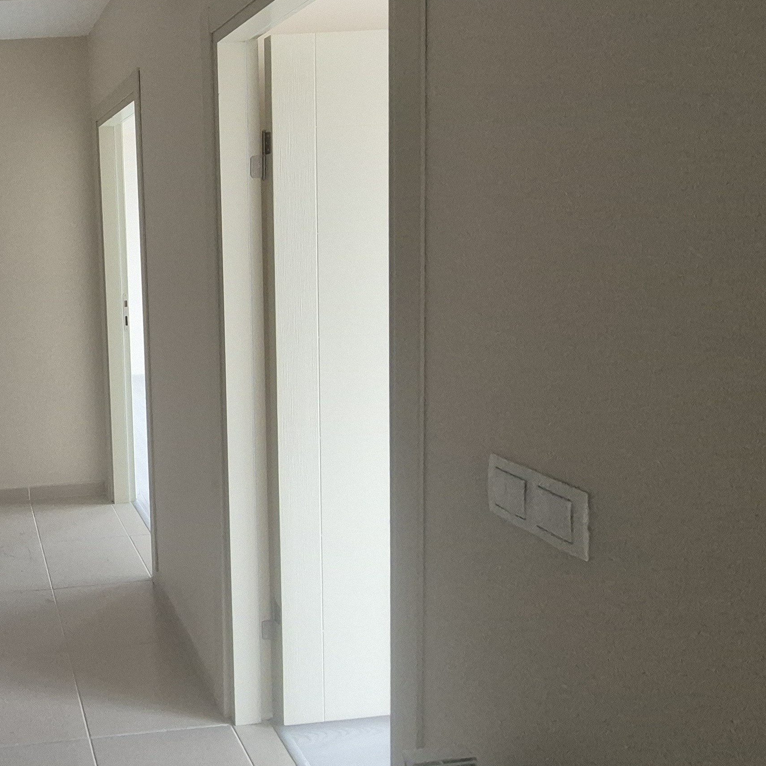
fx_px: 676
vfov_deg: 58.2
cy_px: 281
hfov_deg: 49.2
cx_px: 13
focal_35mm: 27
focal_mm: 1.74
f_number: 2.2
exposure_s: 1/100
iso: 640
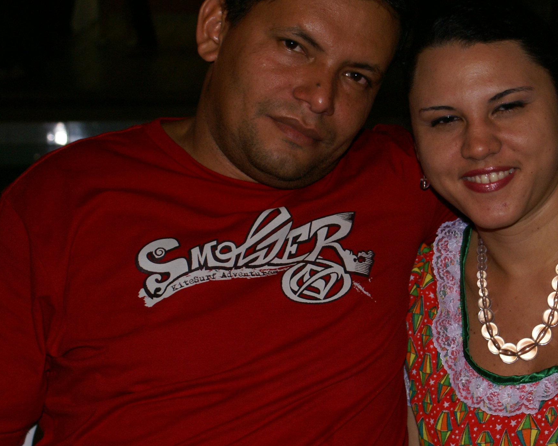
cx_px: 381
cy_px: 187
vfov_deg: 16.4
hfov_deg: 20.3
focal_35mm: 94
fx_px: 1552
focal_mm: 40
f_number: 5.6
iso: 400
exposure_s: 1/60
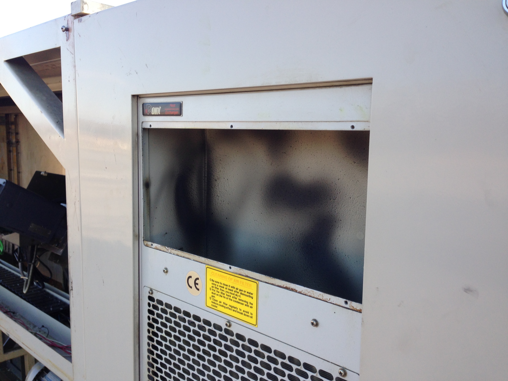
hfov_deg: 55.4
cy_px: 190
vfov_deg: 42.9
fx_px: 484
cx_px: 254
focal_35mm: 33
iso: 50
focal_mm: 4.12
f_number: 2.4
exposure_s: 1/267
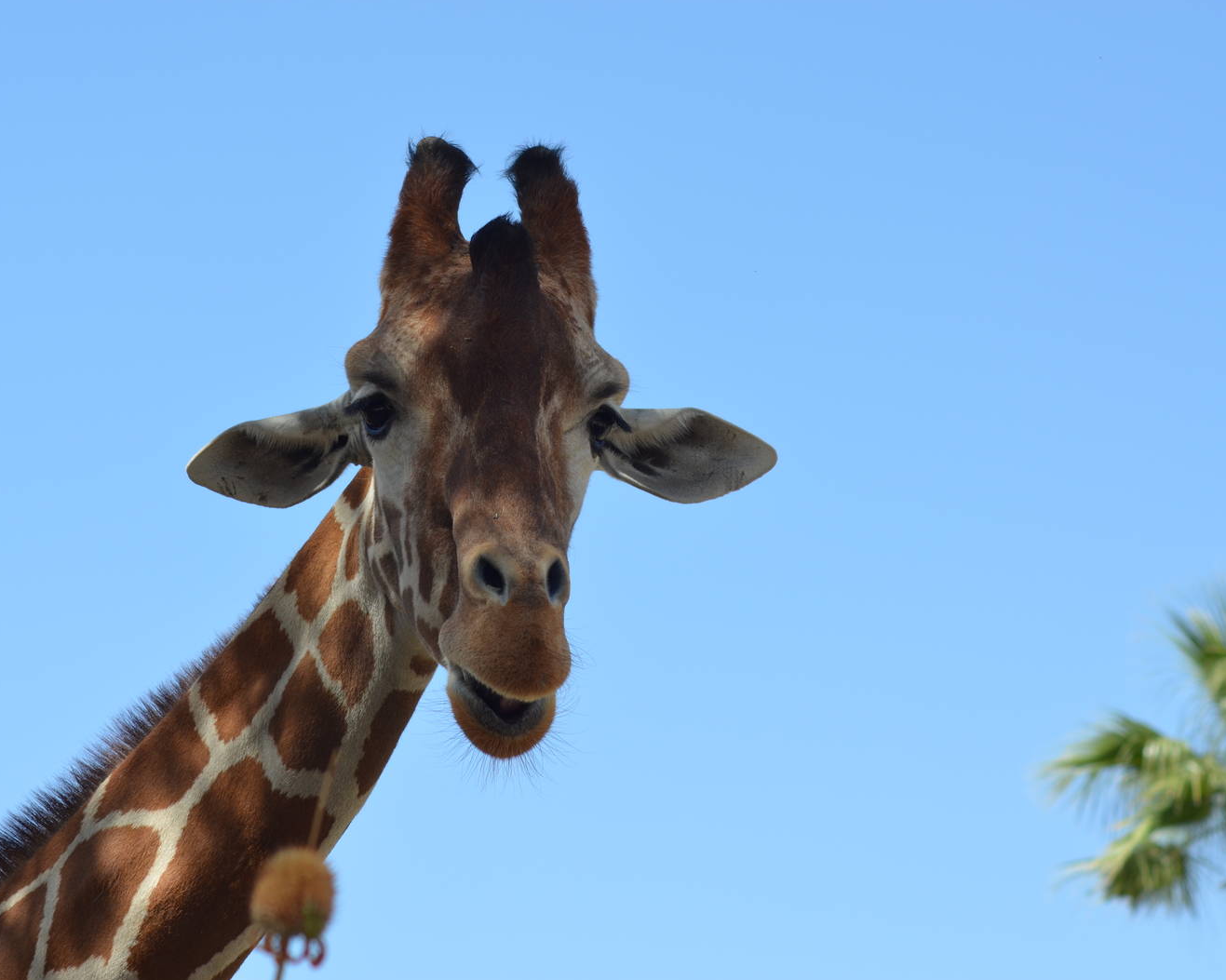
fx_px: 5079
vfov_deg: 11.0
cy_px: 489
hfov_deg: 13.8
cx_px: 604
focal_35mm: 140
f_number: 6.3
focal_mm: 82
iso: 200
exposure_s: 1/640
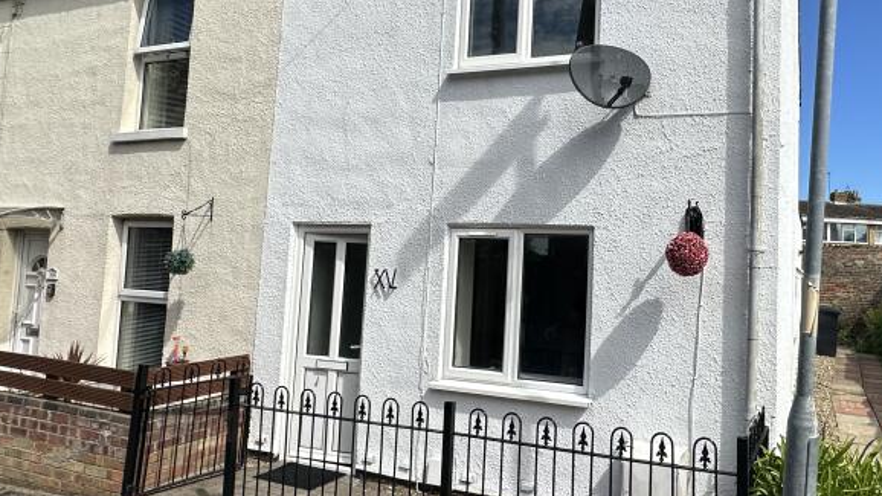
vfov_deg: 42.8
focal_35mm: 27
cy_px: 218
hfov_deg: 68.6
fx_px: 631
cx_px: 562
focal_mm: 2.22
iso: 50
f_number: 2.2
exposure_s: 1/3205
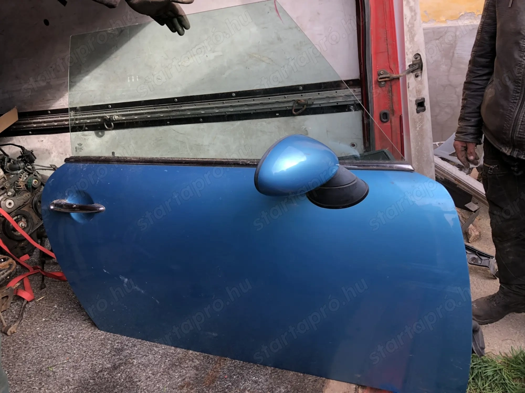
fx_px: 425
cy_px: 196
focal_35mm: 28
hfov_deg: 63.4
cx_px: 262
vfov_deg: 49.7
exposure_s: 1/120
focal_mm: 3.99
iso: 40
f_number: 1.8
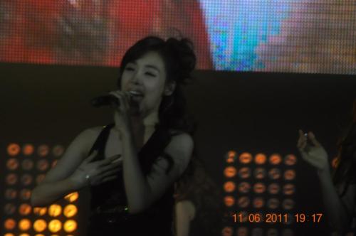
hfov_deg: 4.6
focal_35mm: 450
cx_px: 178
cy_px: 118
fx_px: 4444
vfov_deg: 3.0
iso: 1400
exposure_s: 1/500
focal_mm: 300
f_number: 5.6
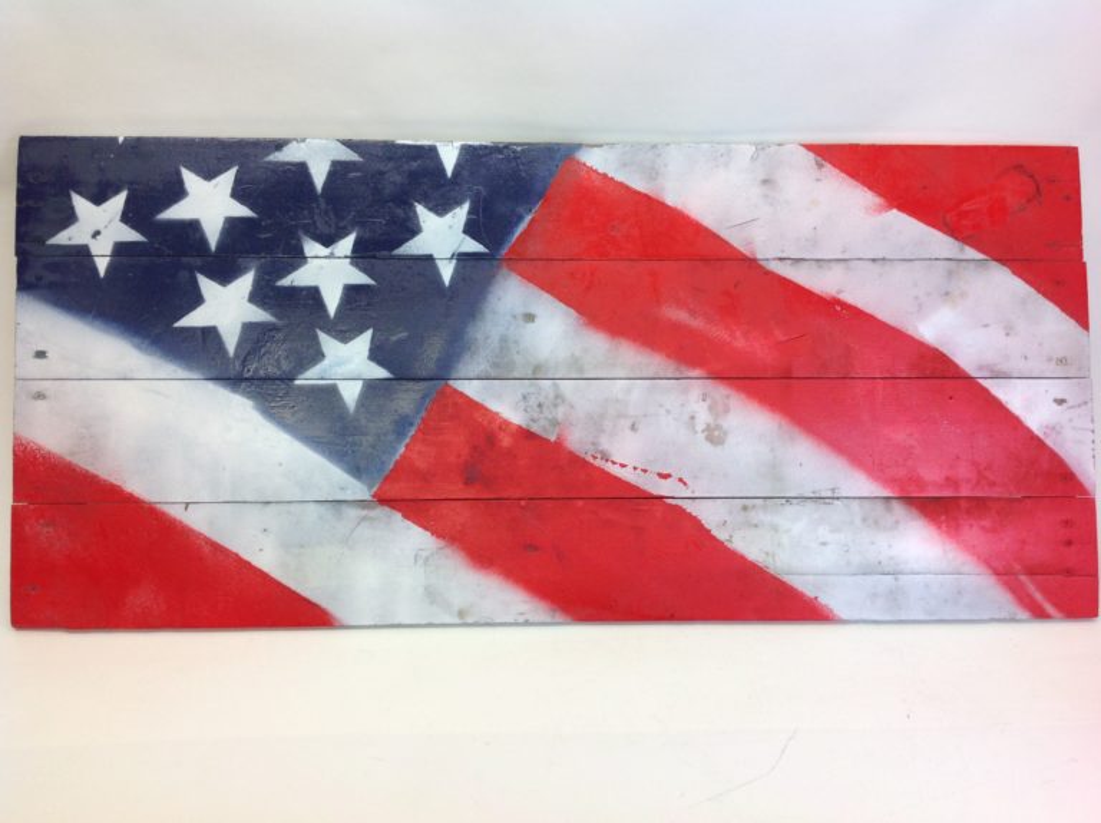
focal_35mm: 35
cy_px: 412
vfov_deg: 40.6
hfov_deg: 52.7
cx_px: 550
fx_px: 1112
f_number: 2.4
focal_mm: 4.28
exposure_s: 1/100
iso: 64
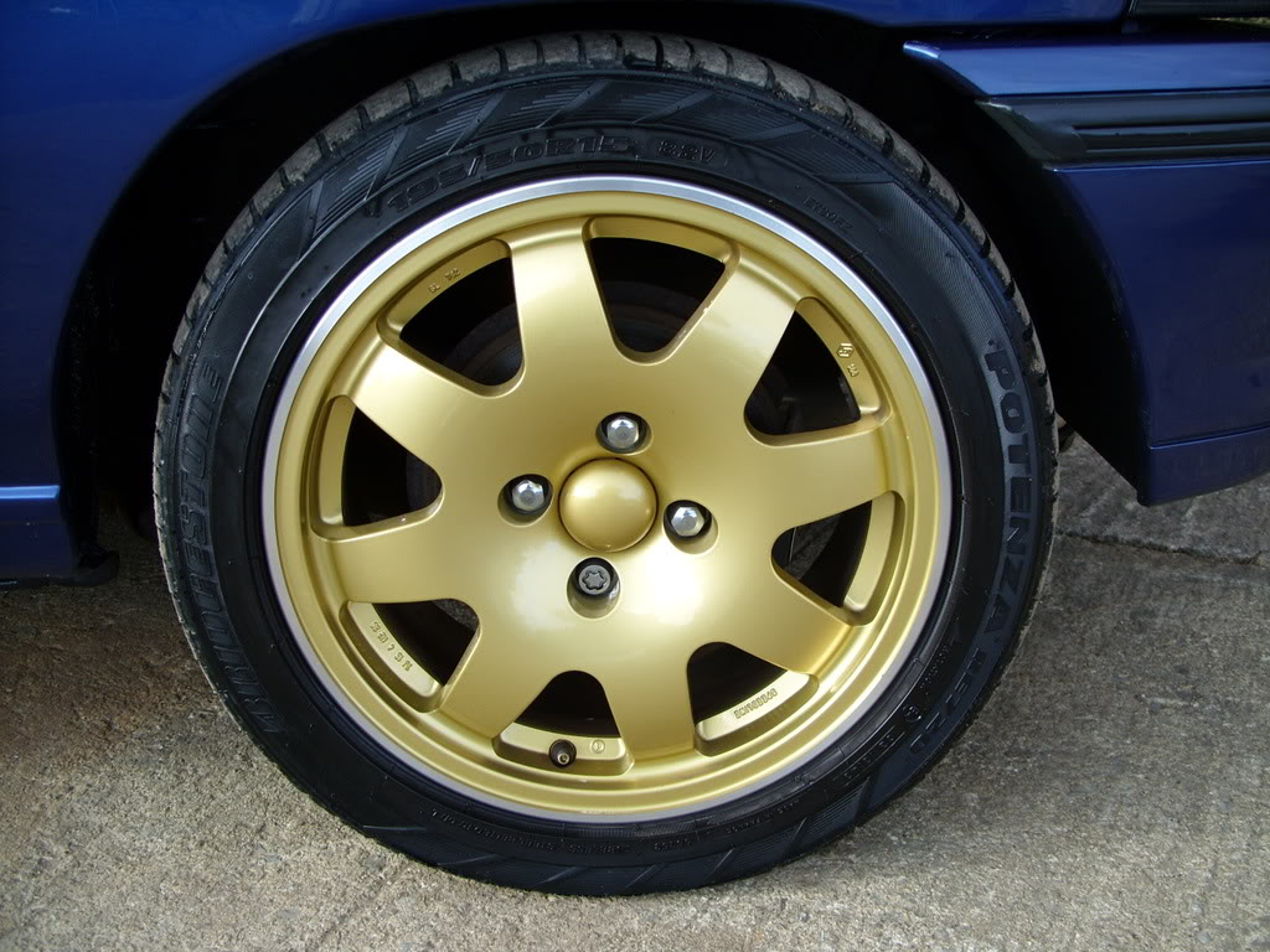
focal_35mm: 38
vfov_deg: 37.7
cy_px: 476
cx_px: 635
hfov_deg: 49.0
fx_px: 1394
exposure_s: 1/154
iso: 50
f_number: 2.8
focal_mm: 7.8
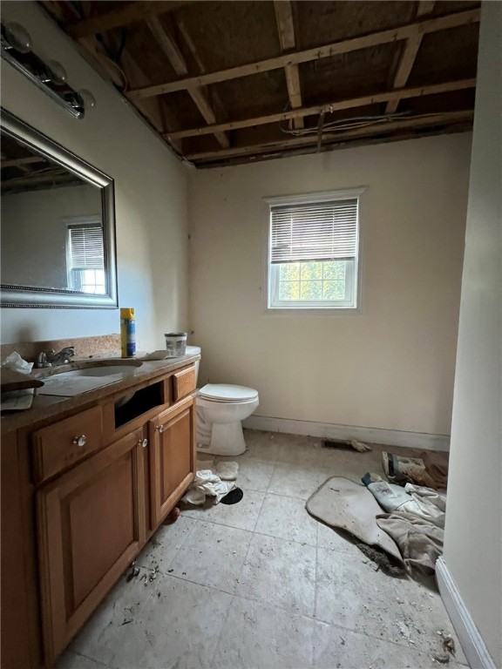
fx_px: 251
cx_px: 251
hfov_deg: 89.9
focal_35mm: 13
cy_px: 334
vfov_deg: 106.2
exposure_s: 1/60
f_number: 1.8
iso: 800
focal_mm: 1.57
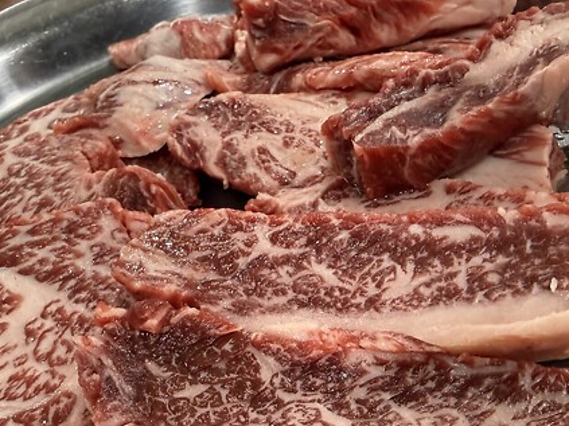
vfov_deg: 36.4
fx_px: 641
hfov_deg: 47.8
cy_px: 288
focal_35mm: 39
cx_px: 250
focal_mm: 2.22
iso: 320
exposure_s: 1/60
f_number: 2.2
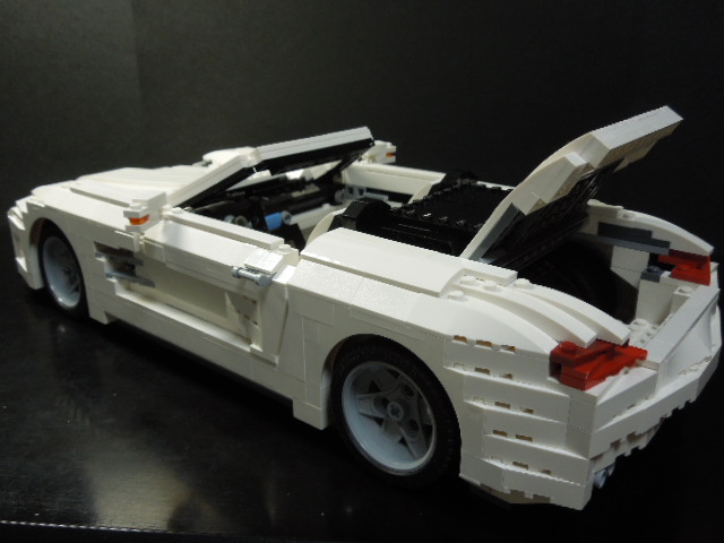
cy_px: 272
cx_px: 362
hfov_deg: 58.4
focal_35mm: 31
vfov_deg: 45.4
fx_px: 648
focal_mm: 5.6
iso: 200
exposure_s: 1/30
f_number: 3.6
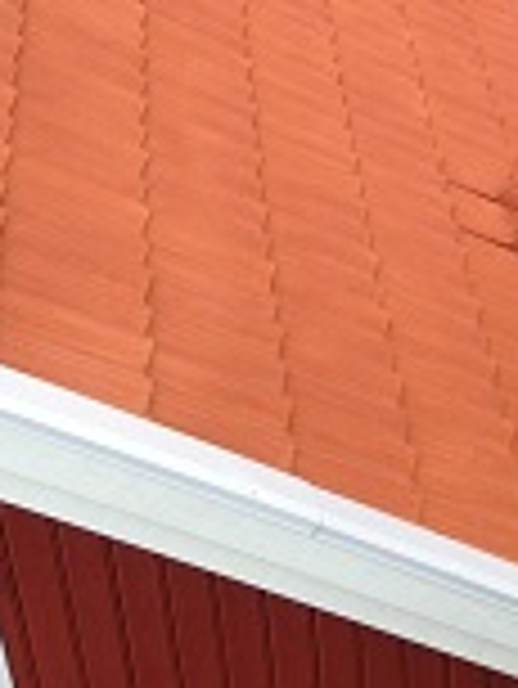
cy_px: -58
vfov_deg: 22.3
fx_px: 1654
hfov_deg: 17.3
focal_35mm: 83
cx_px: 559
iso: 50
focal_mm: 4.12
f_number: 2.4
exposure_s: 1/407
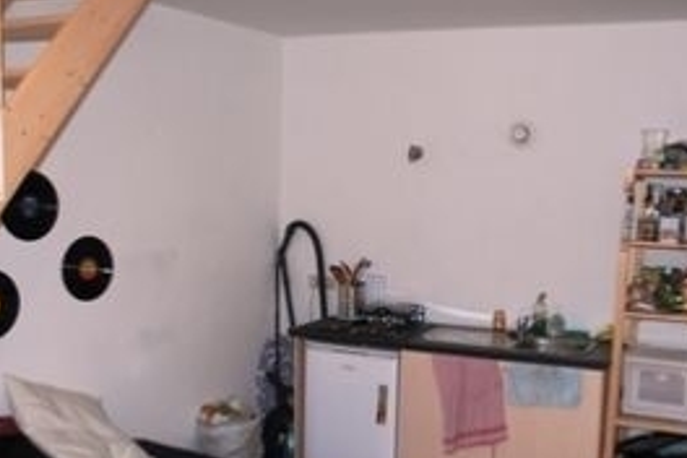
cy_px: 263
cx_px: 403
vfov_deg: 31.8
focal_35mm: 42
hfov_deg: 46.2
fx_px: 801
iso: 200
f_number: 3.5
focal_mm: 18
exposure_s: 1/60
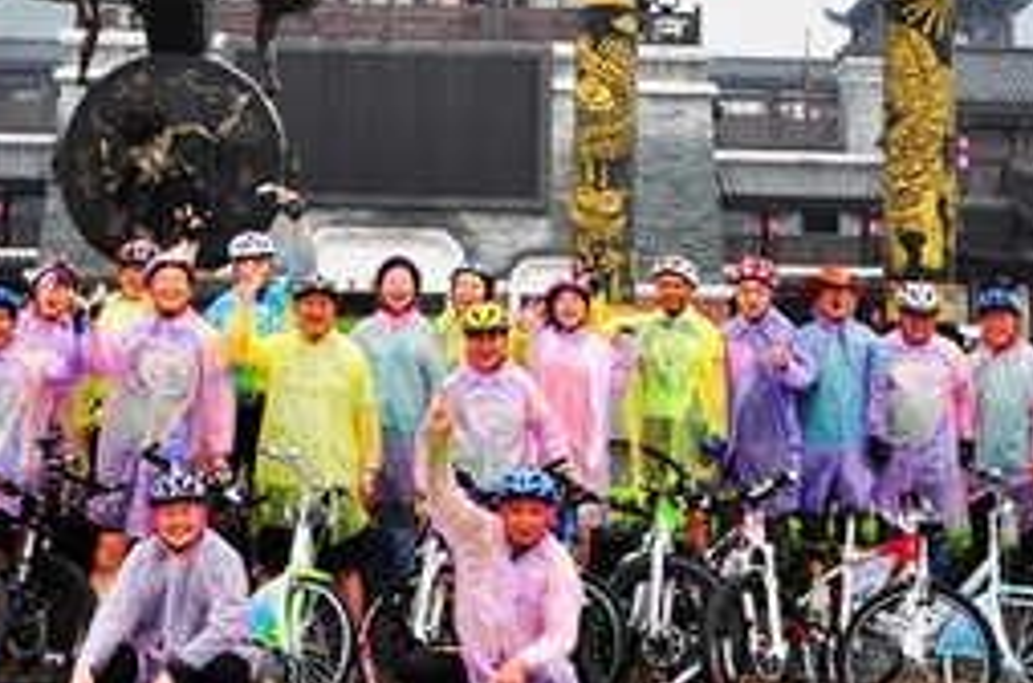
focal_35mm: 71
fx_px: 2032
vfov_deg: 18.9
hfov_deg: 28.5
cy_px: 163
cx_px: 521
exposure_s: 1/80
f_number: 4.5
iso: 200
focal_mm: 24
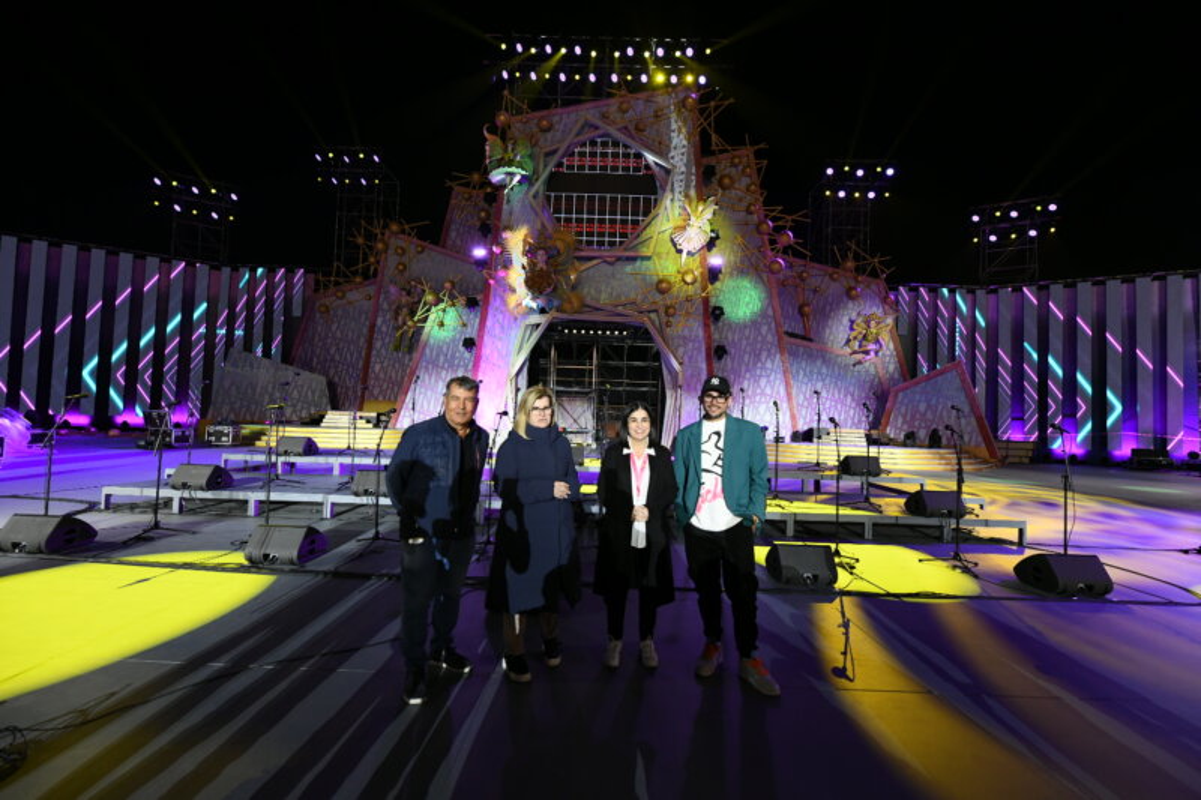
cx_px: 600
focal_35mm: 15
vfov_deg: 77.3
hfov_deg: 100.4
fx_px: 500
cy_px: 400
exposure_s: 1/160
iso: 2000
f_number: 4.5
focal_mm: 15
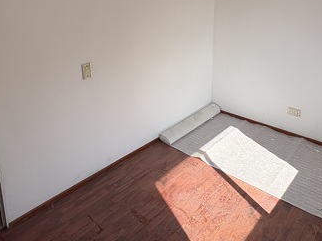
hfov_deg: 61.7
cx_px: 163
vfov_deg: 45.9
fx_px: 270
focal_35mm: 29
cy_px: 51
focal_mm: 2.22
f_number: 2.2
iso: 50
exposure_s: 1/879
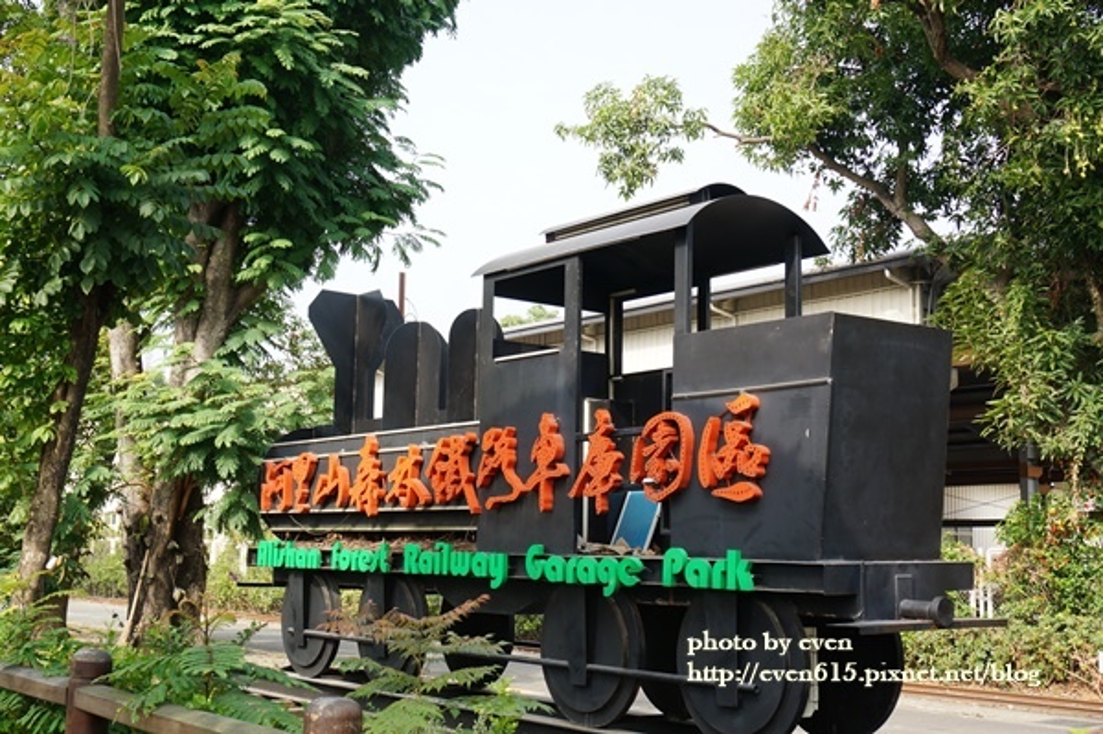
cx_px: 552
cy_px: 367
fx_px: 1332
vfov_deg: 30.8
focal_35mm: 44
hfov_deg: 45.0
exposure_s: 1/100
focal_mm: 29
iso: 100
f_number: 7.1
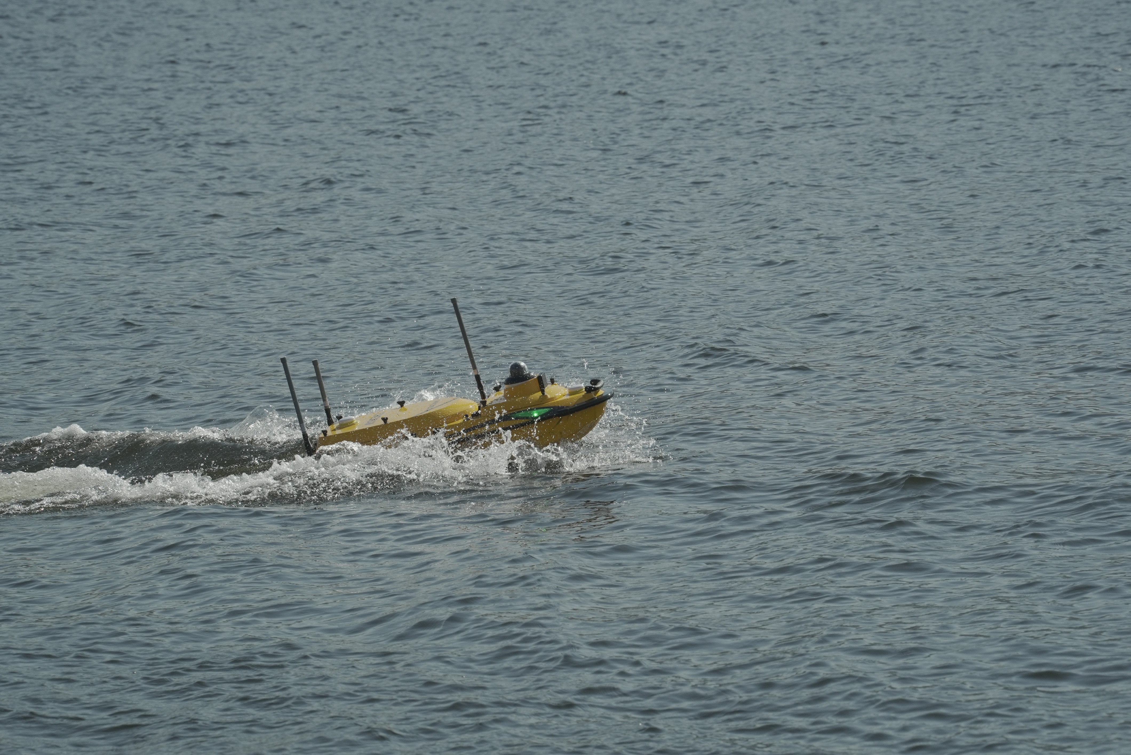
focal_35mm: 180
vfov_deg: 7.6
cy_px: 378
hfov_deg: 11.4
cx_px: 566
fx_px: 5658
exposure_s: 1/2000
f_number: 9
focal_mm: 180
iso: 800
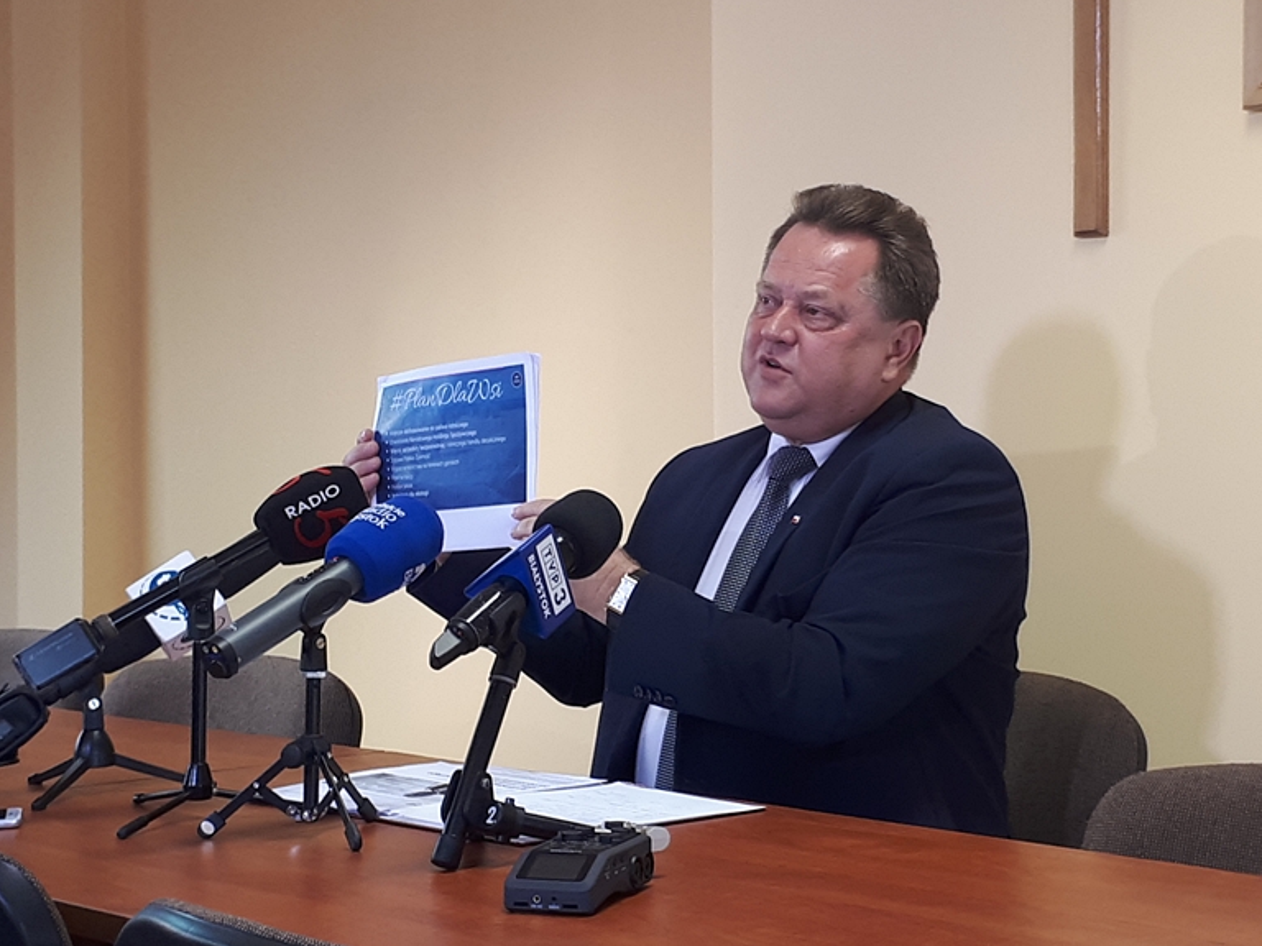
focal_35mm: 36
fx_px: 1312
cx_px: 713
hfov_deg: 51.2
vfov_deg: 39.6
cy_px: 448
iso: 50
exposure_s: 1/33
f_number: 1.9
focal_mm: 3.6
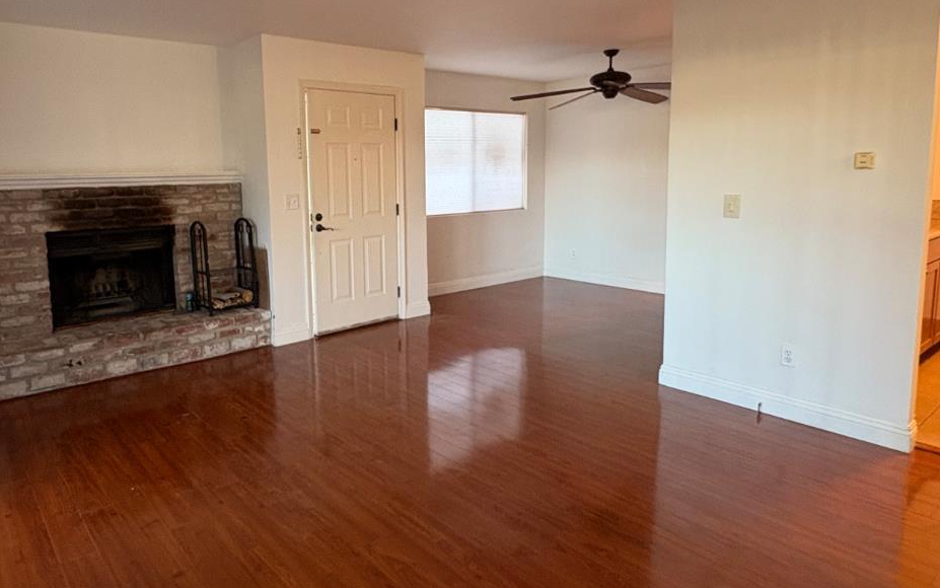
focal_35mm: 24
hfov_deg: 74.1
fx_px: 615
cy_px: 243
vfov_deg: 50.9
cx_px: 386
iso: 320
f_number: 2.2
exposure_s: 1/60
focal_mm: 2.22
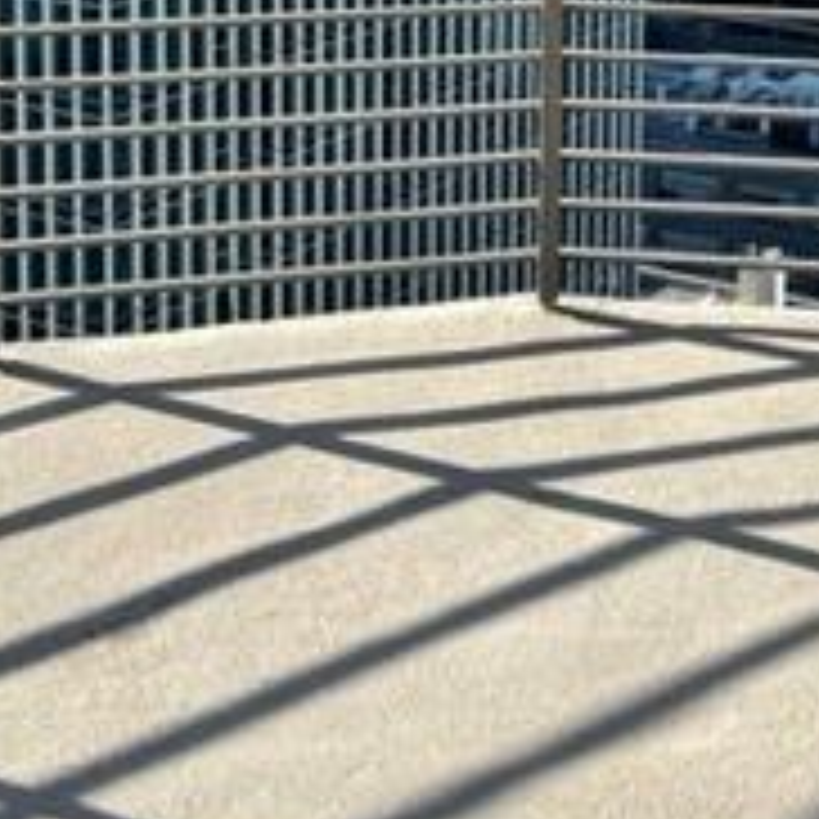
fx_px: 2168
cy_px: -212
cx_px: 778
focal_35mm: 81
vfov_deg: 19.8
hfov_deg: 20.8
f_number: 1.6
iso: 32
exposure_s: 1/1078
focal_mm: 5.1
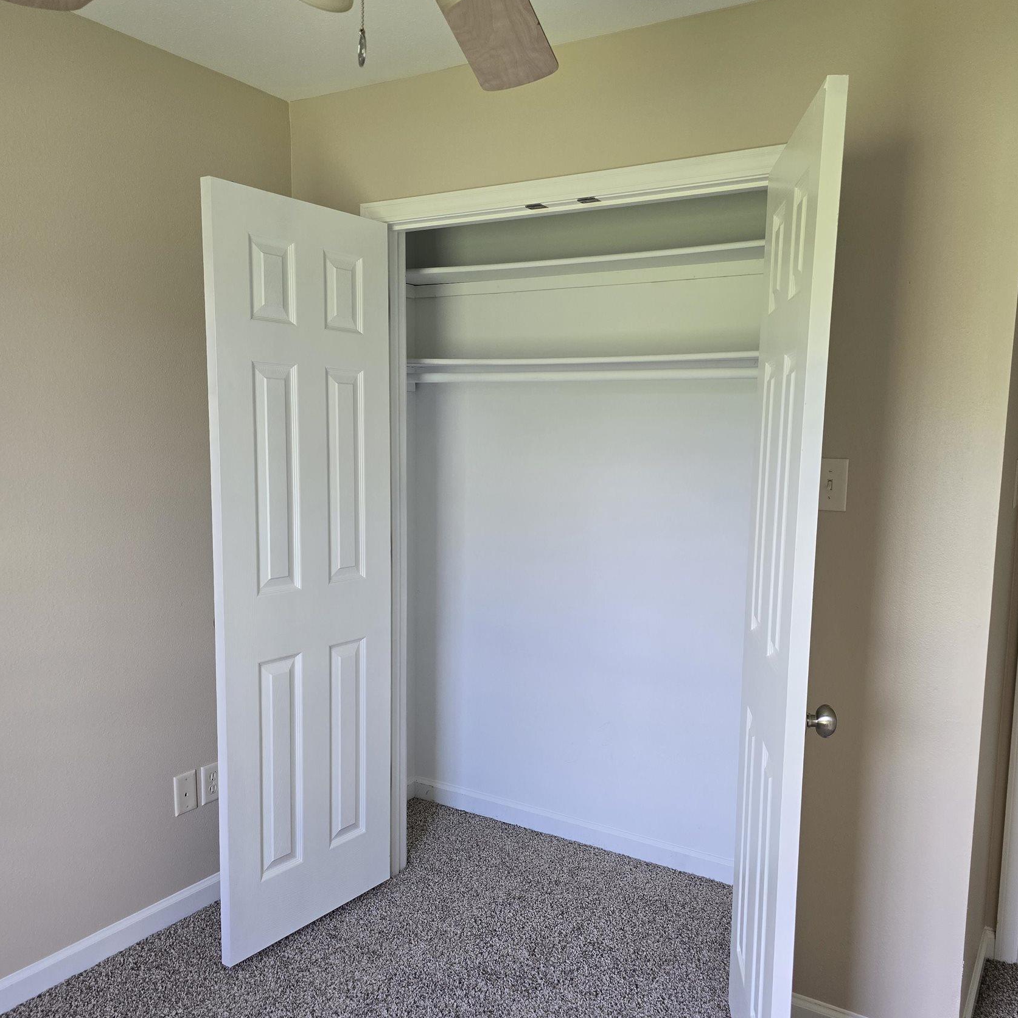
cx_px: 525
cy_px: 541
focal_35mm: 28
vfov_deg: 57.3
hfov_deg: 57.3
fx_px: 932
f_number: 1.7
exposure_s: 1/180
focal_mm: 6.3
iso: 125
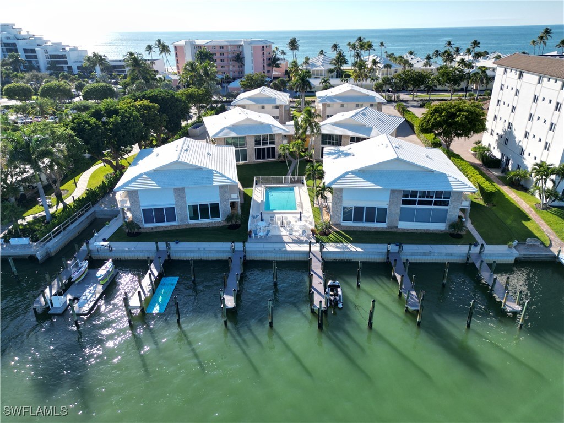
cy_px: 212
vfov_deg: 56.8
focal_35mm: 24
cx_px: 282
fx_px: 391
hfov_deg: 71.6
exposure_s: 1/2000
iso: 100
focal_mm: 6.72
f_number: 1.7
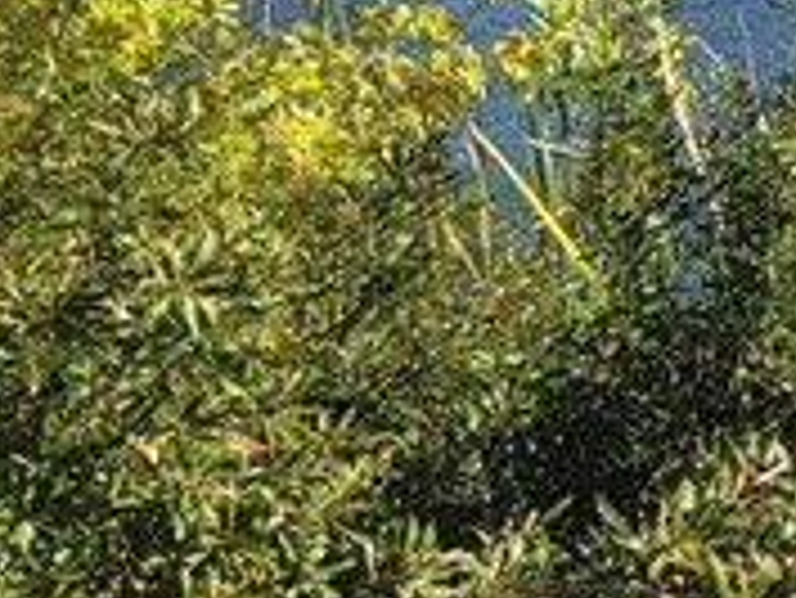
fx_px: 3198
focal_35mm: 139
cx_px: 1763
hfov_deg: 12.0
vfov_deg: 10.4
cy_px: -279
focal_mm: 6.7
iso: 16
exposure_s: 1/518
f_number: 1.8
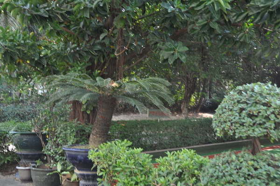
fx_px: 326
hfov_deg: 46.4
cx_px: 140
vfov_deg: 31.8
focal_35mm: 42
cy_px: 93
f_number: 4.5
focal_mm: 28
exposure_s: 1/80
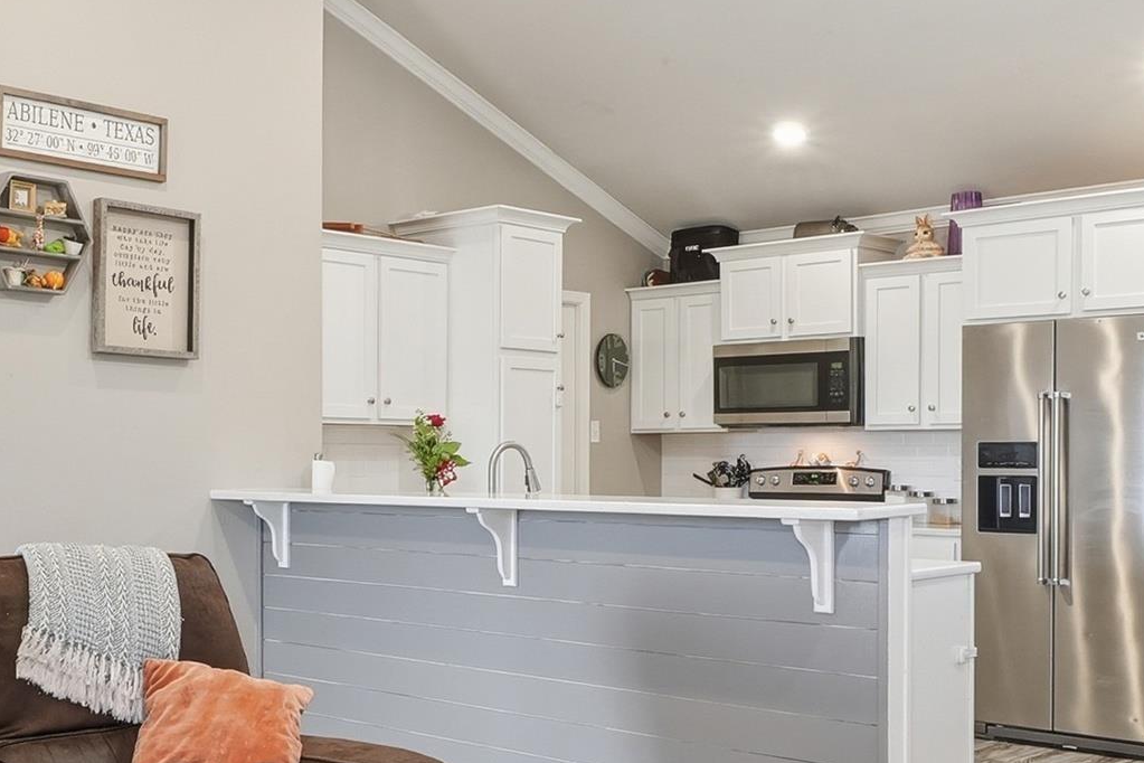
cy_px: 479
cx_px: 332
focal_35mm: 44
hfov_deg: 43.5
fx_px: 1398
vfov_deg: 30.4
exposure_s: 1/25
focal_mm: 10
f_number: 9
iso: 250
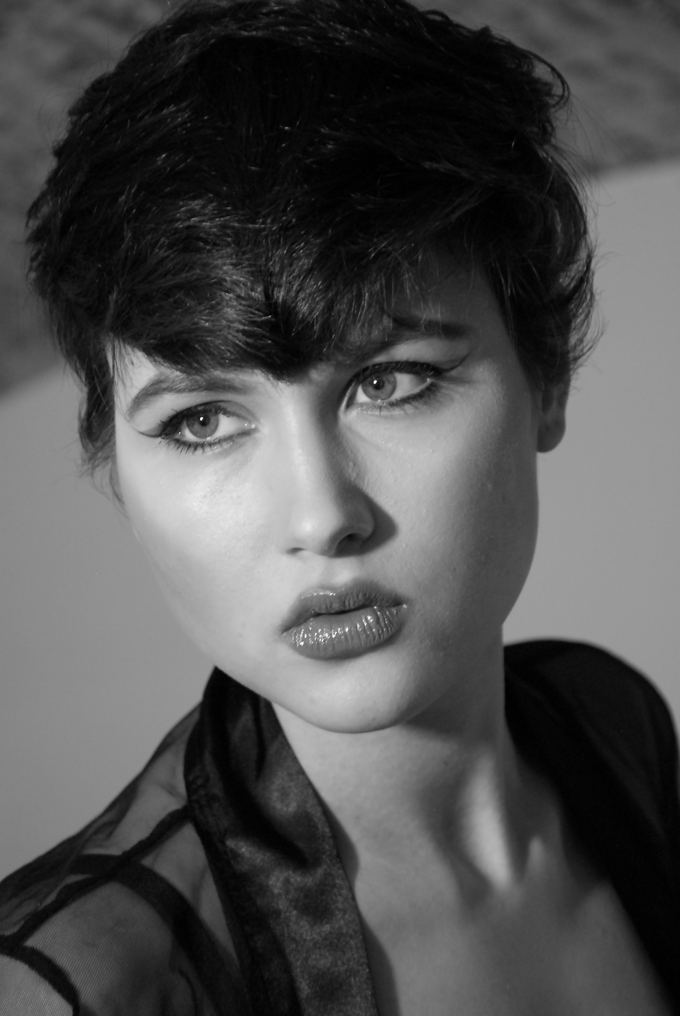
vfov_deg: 19.4
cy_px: 508
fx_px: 2967
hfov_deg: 13.1
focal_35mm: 105
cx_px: 340
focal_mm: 70
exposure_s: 1/15
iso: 800
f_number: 5.3
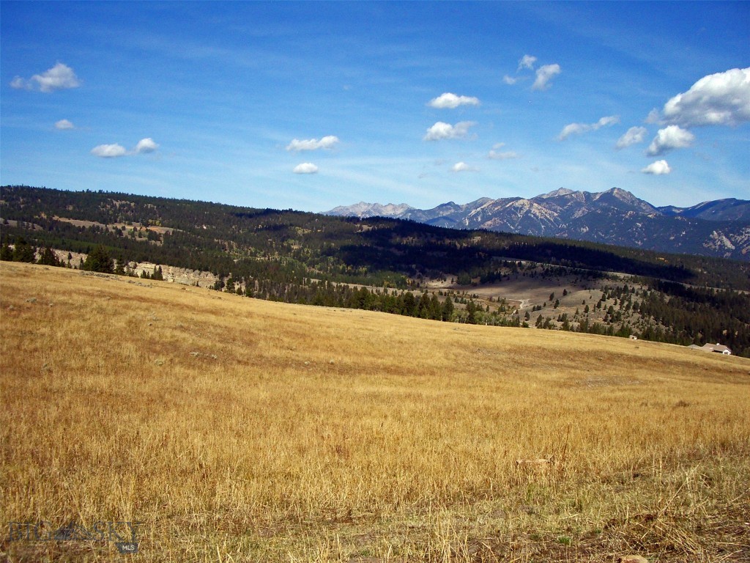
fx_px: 758
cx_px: 375
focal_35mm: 35
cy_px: 282
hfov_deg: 52.6
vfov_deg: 40.7
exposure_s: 1/800
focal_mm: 5.8
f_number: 4.3
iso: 80
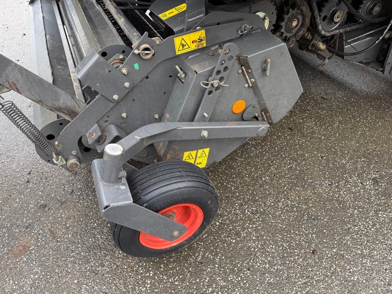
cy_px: 147
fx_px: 272
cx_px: 196
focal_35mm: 24
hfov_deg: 71.6
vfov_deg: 56.8
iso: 100
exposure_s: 1/121
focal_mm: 6.76
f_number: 1.78
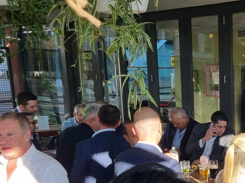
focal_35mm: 64
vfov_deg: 22.2
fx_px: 453
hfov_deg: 28.1
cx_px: 257
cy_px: 178
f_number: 1.8
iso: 50
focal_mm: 5.4
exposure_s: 1/846
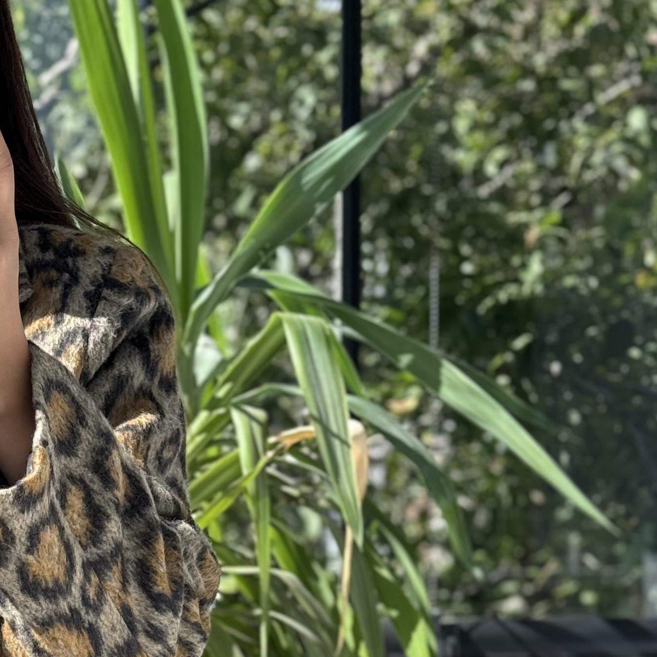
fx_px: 2749
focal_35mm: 128
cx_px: -69
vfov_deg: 13.4
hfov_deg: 13.4
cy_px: 715
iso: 64
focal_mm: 6.76
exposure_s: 1/366
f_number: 1.78
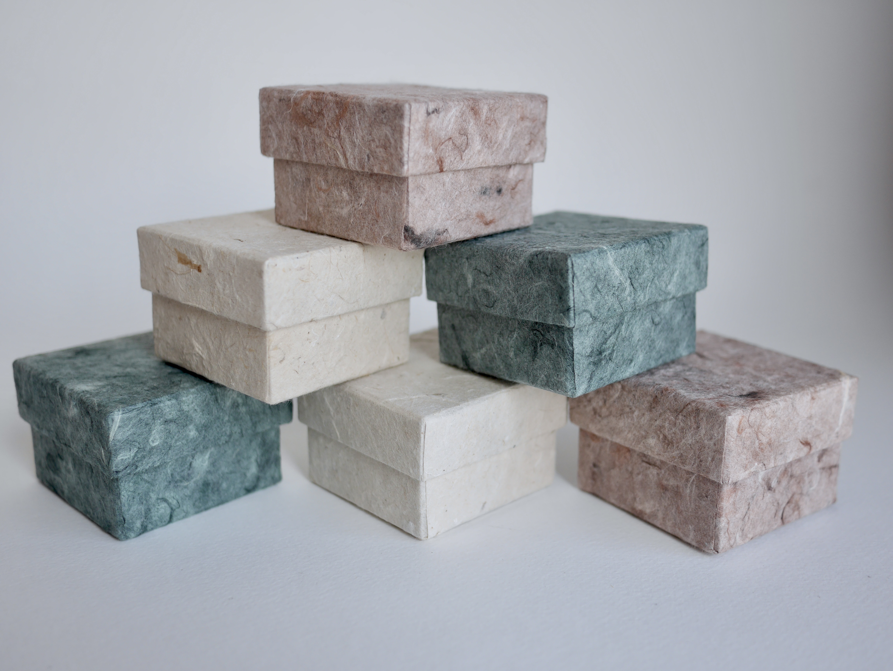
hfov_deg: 46.8
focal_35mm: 40
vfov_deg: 36.0
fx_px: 1032
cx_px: 446
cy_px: 336
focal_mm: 20
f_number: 2.2
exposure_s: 1/200
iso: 200
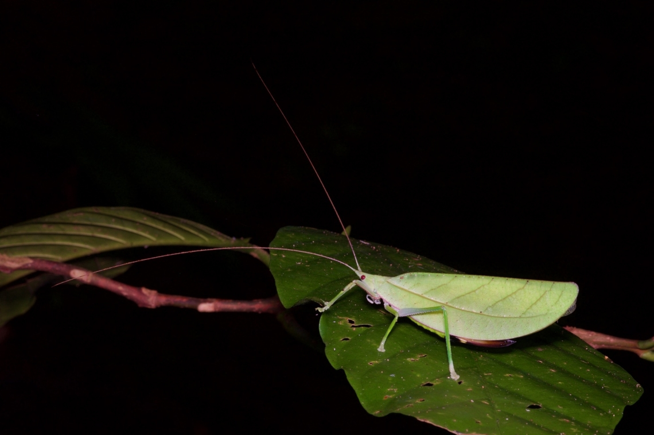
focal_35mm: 150
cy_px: 218
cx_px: 327
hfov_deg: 13.7
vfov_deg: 9.1
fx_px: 2723
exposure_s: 1/160
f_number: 16
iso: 400
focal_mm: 100
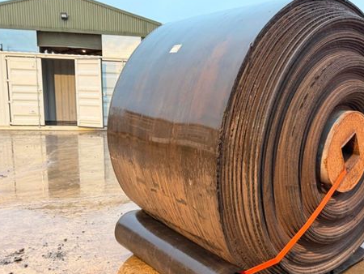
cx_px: 233
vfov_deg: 44.2
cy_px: 146
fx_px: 337
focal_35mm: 32
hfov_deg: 55.9
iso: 320
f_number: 1.78
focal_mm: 6.76
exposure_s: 1/50
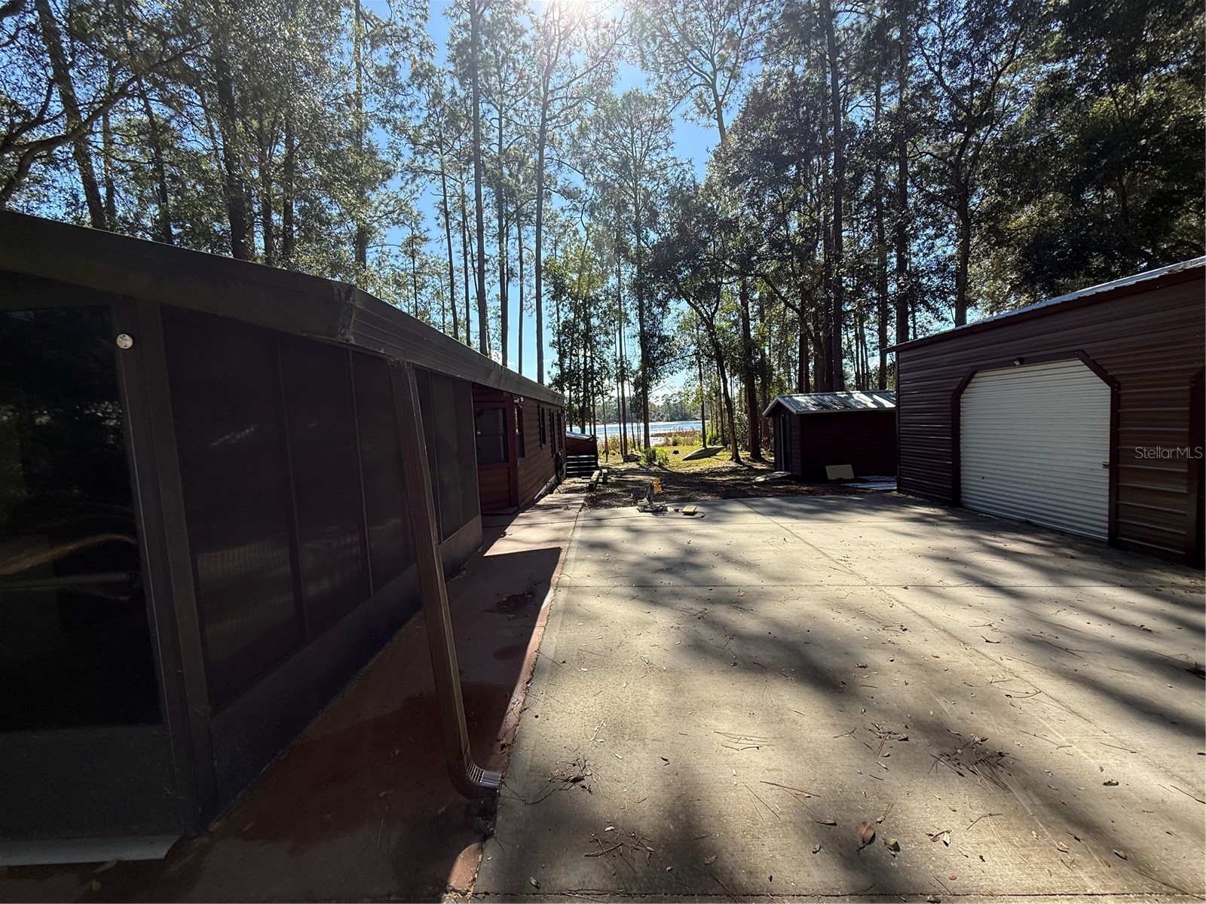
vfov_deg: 85.7
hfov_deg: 102.1
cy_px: 452
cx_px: 603
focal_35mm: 14
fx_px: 488
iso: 50
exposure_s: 1/970
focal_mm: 2.22
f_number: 2.2
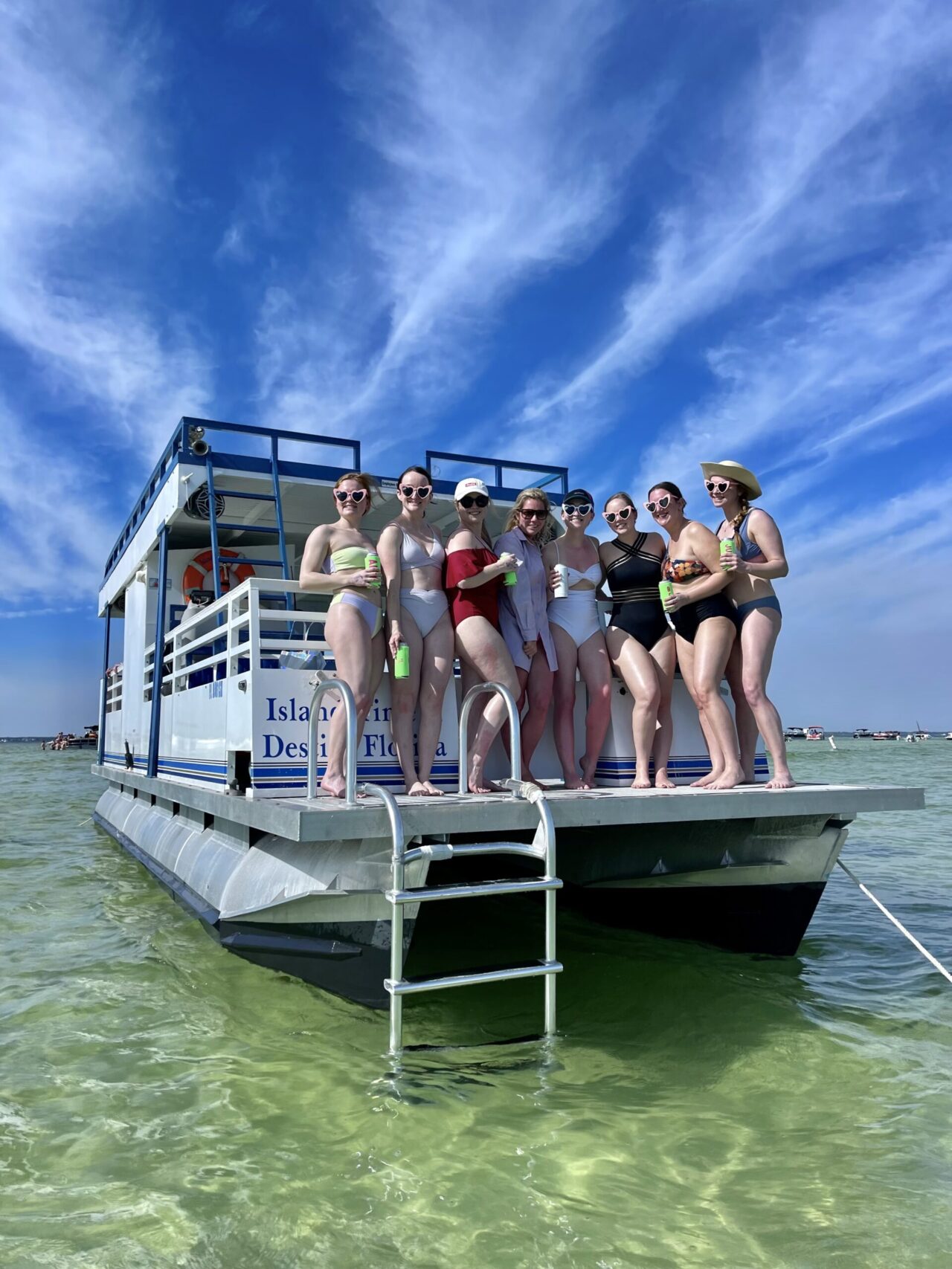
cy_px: 634
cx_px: 476
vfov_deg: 67.3
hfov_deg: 53.1
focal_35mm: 26
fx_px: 954
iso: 32
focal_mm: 5.1
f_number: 1.6
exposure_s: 1/4717
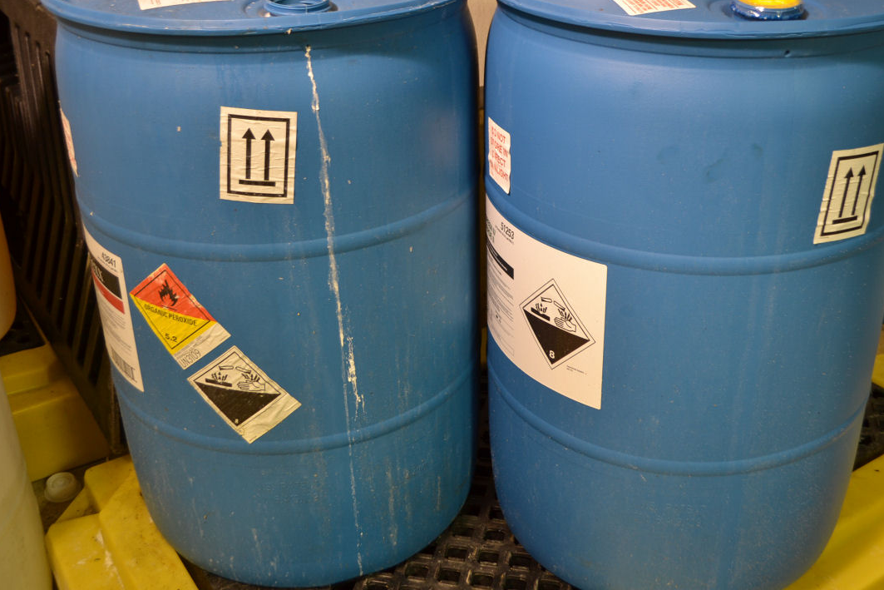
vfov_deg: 34.2
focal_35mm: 39
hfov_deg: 49.5
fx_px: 958
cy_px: 284
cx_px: 475
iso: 400
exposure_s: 1/20
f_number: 4
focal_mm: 24
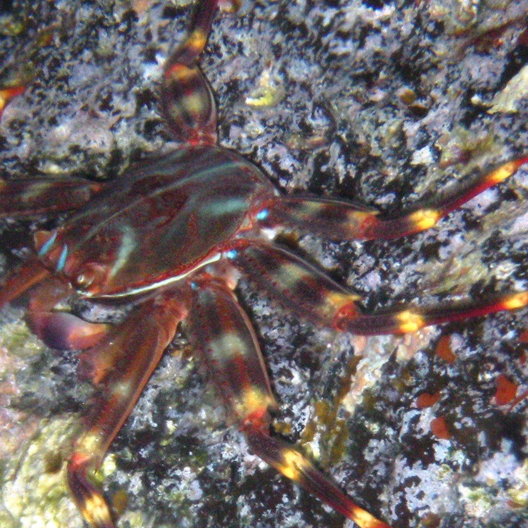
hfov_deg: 8.9
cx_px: 199
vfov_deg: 8.9
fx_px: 3382
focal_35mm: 196
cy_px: 270
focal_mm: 18.9
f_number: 8.5
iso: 200
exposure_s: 1/125
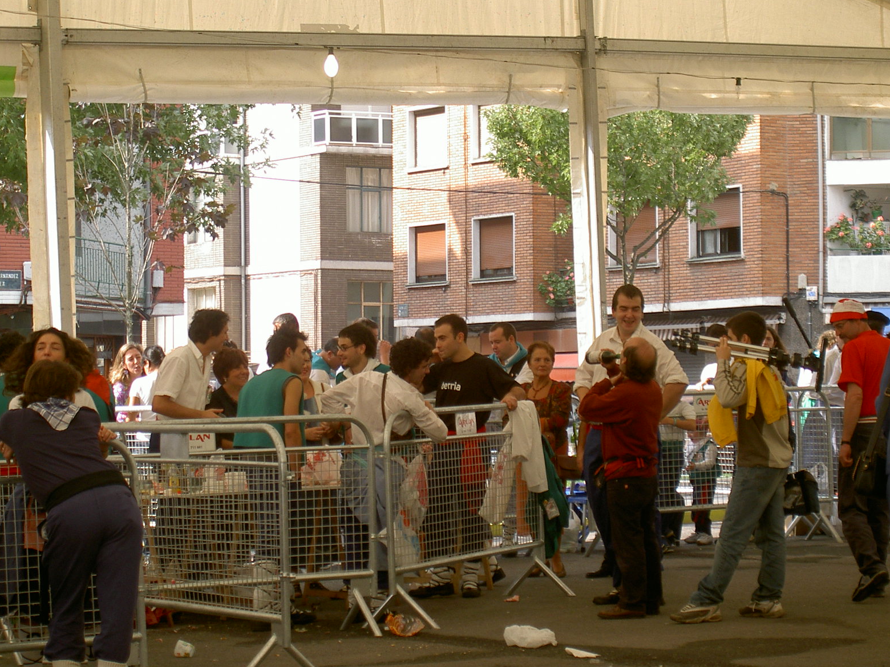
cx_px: 450
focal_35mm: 119
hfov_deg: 16.6
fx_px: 3060
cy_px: 334
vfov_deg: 12.5
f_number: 4.9
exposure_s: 1/118
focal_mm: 24
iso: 100
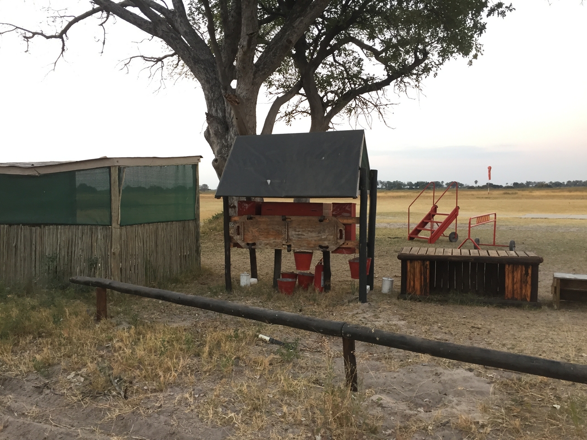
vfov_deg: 48.2
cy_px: 220
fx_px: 492
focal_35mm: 29
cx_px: 294
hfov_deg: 61.7
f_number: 2.2
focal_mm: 4.15
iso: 80
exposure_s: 1/33
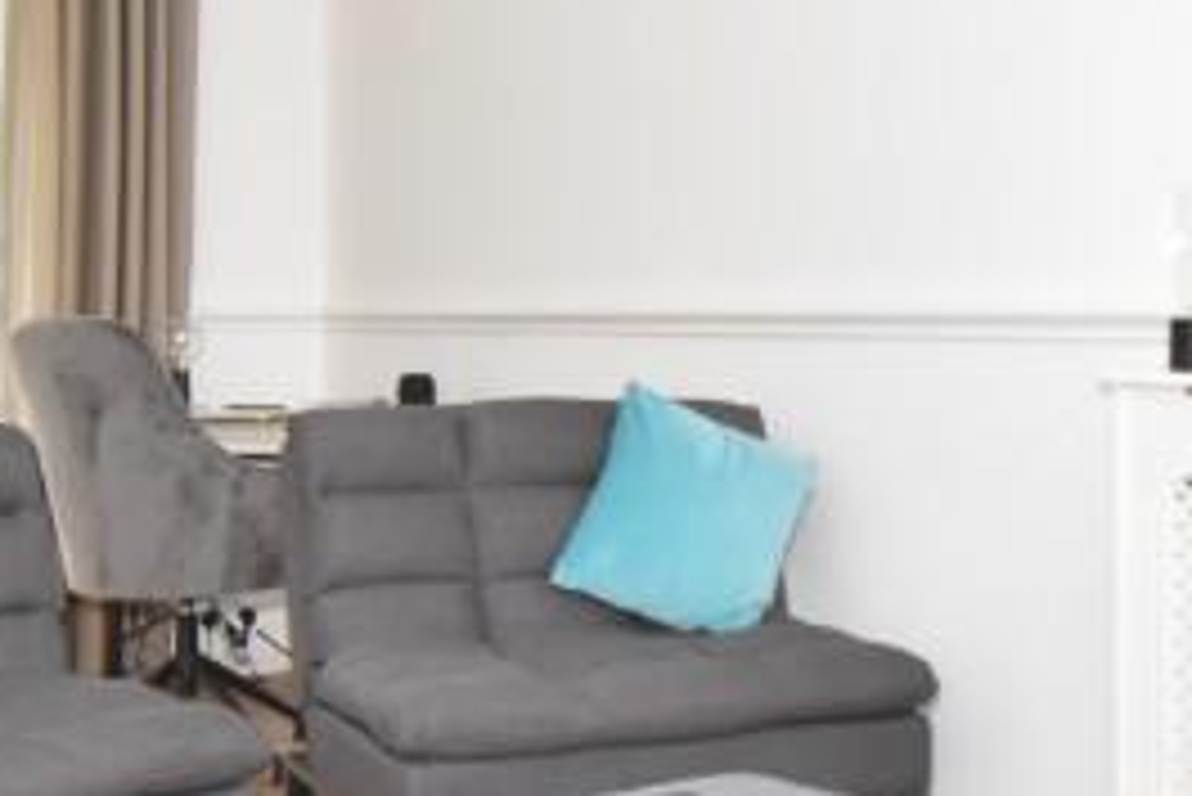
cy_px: 290
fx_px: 1921
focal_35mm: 58
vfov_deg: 23.3
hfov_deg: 34.3
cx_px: 760
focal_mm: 10
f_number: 5
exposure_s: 1/100
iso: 800
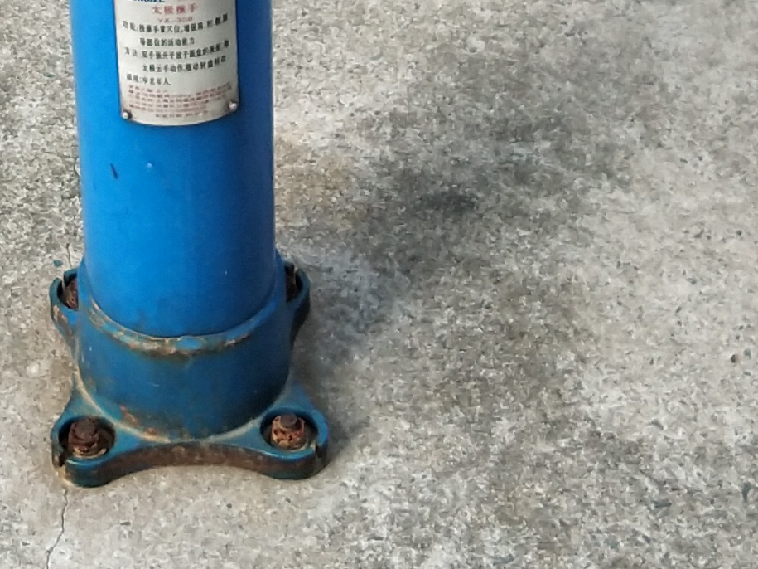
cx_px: 71
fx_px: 3087
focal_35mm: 141
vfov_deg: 10.3
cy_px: -205
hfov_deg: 13.9
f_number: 2.2
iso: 50
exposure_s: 1/153
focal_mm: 3.69
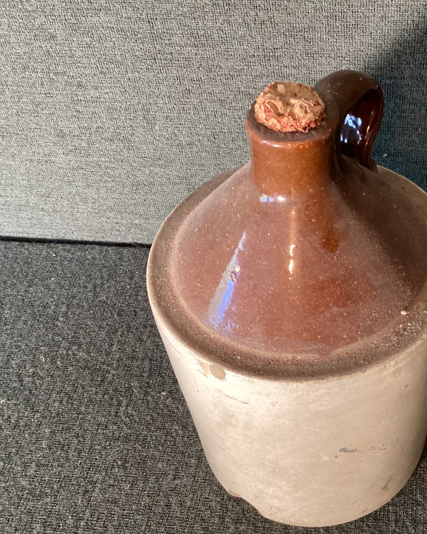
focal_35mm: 41
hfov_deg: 35.8
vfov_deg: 44.8
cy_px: 267
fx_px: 648
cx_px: 311
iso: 400
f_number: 2.4
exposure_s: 1/40
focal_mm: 3.3
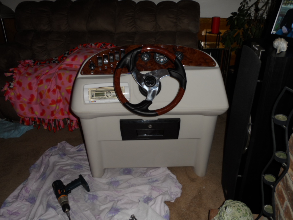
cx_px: 146
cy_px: 110
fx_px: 271
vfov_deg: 44.2
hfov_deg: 56.8
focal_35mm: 32
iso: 100
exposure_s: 1/45
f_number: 3.4
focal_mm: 5.3
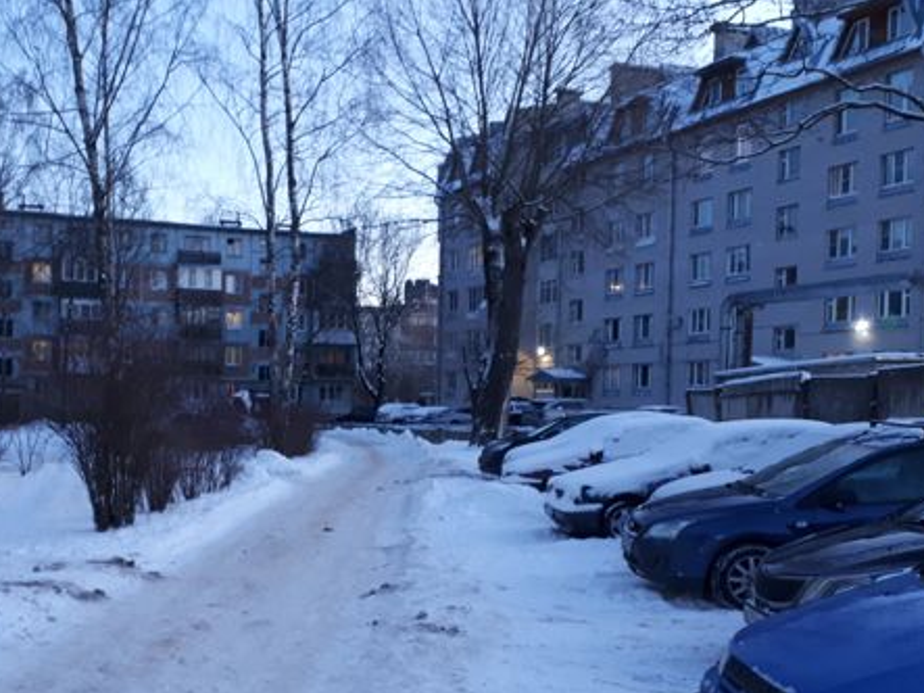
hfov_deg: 46.9
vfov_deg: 36.6
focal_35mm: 39
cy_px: 430
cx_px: 286
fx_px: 1041
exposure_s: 1/25
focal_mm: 3.6
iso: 160
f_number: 1.9
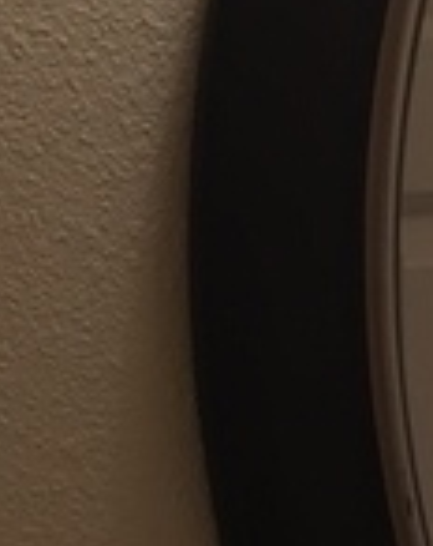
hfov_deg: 6.9
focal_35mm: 210
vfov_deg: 8.8
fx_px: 3378
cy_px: 1010
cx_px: 1116
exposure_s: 1/40
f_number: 2.2
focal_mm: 4.15
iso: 40
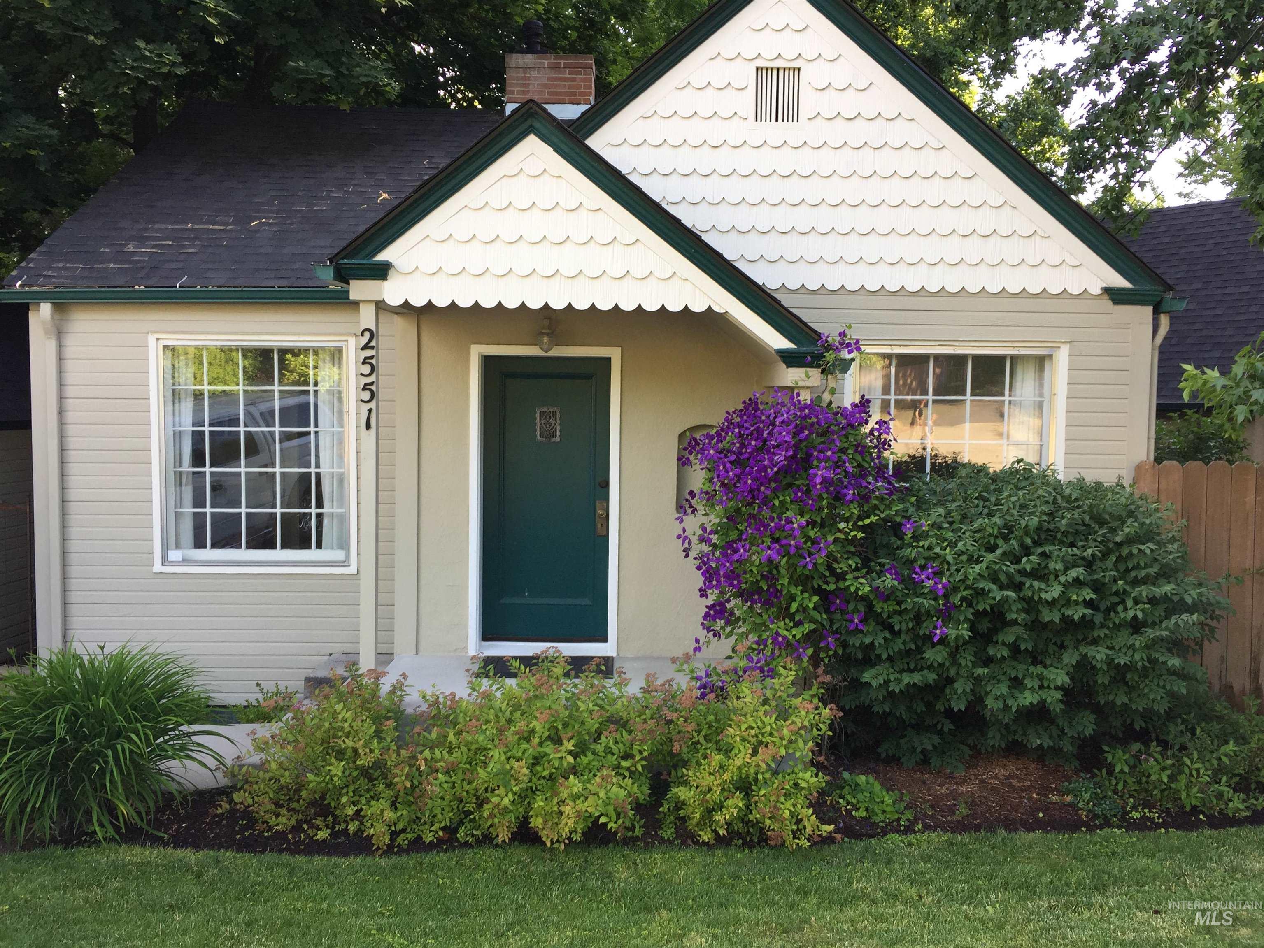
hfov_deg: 61.7
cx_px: 632
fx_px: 1059
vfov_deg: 48.2
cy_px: 474
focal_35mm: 29
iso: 32
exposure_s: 1/120
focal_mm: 4.15
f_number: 2.2
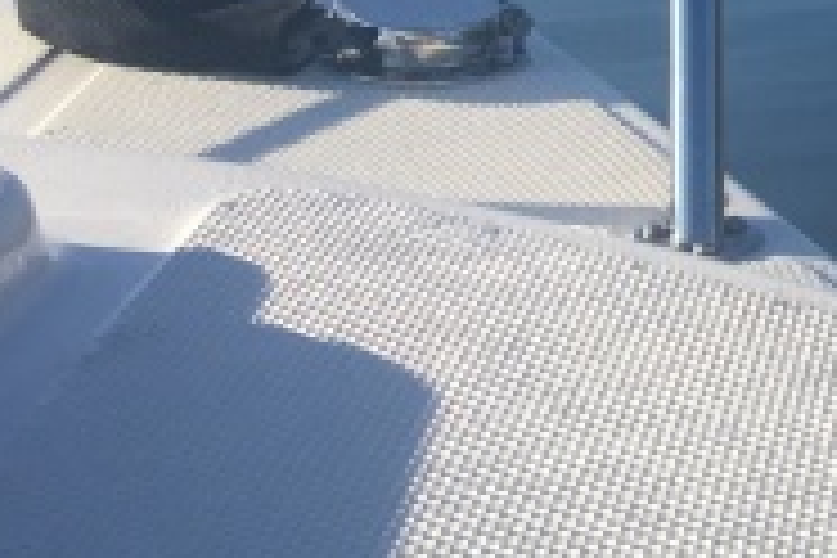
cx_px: 1773
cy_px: -585
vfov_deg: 9.8
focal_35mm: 130
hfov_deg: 13.2
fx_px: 3022
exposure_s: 1/1241
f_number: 2.2
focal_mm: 4.15
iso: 25
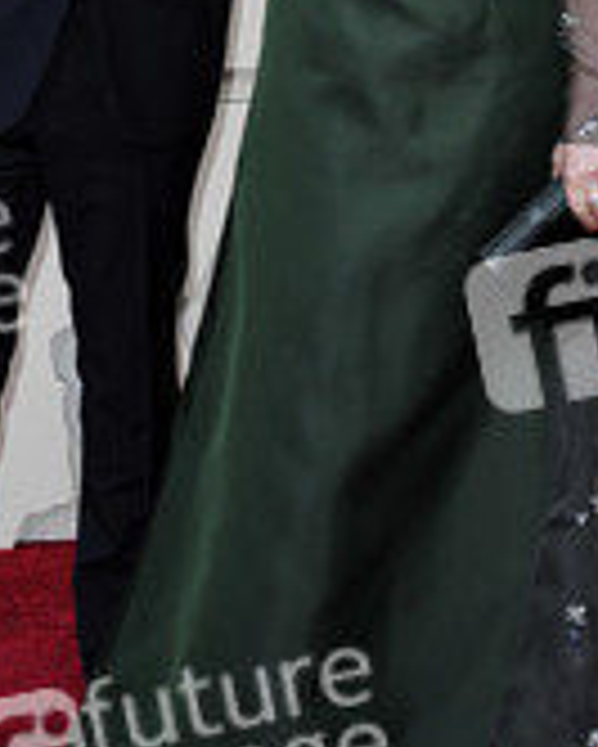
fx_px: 2498
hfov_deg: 13.7
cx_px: 290
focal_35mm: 113
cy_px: 81
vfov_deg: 16.8
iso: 1000
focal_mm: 50
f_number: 7.1
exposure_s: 1/250
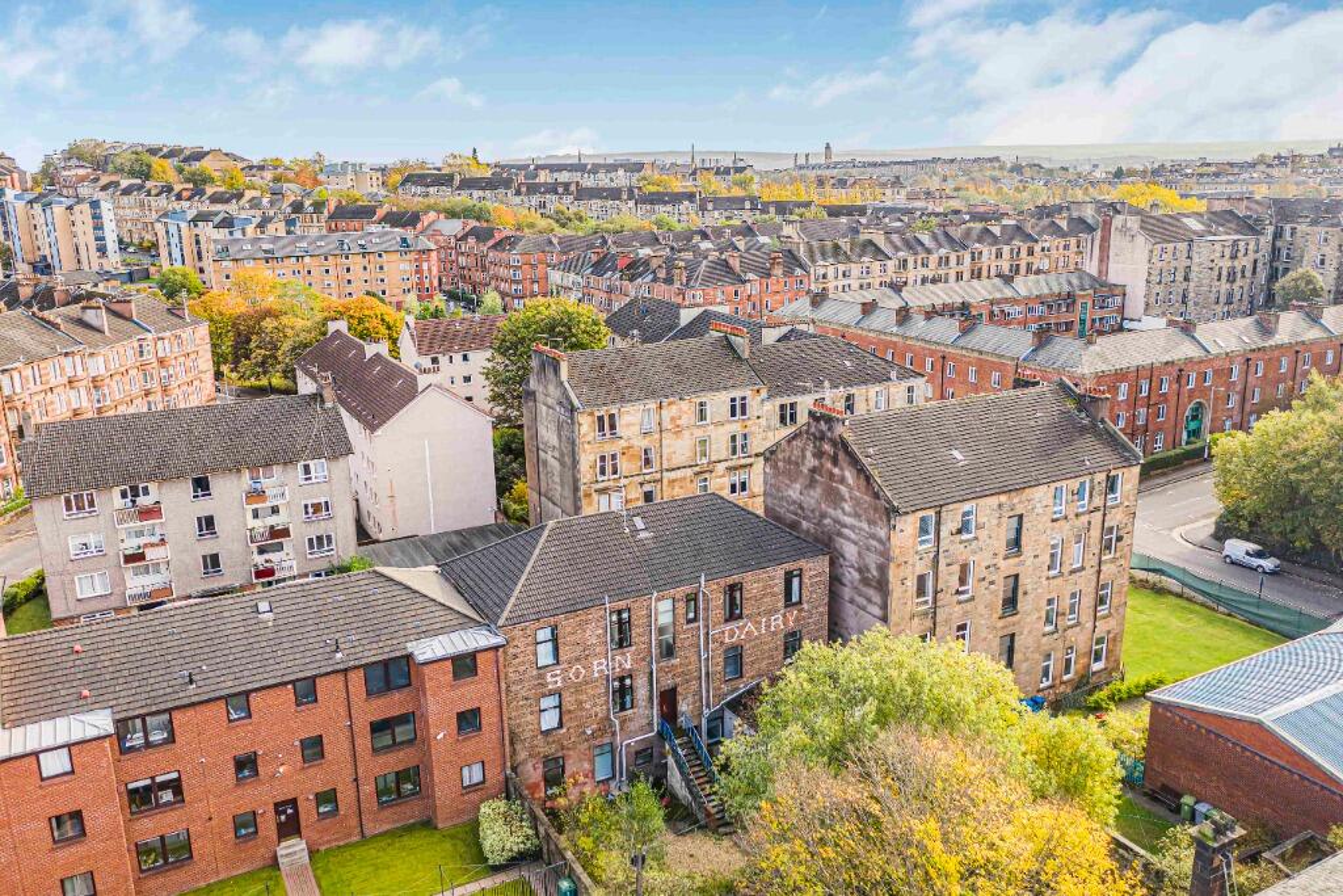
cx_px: 672
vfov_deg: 46.4
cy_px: 448
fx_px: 1045
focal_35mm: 28
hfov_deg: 65.5
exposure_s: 1/50
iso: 200
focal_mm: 10.26
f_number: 2.8
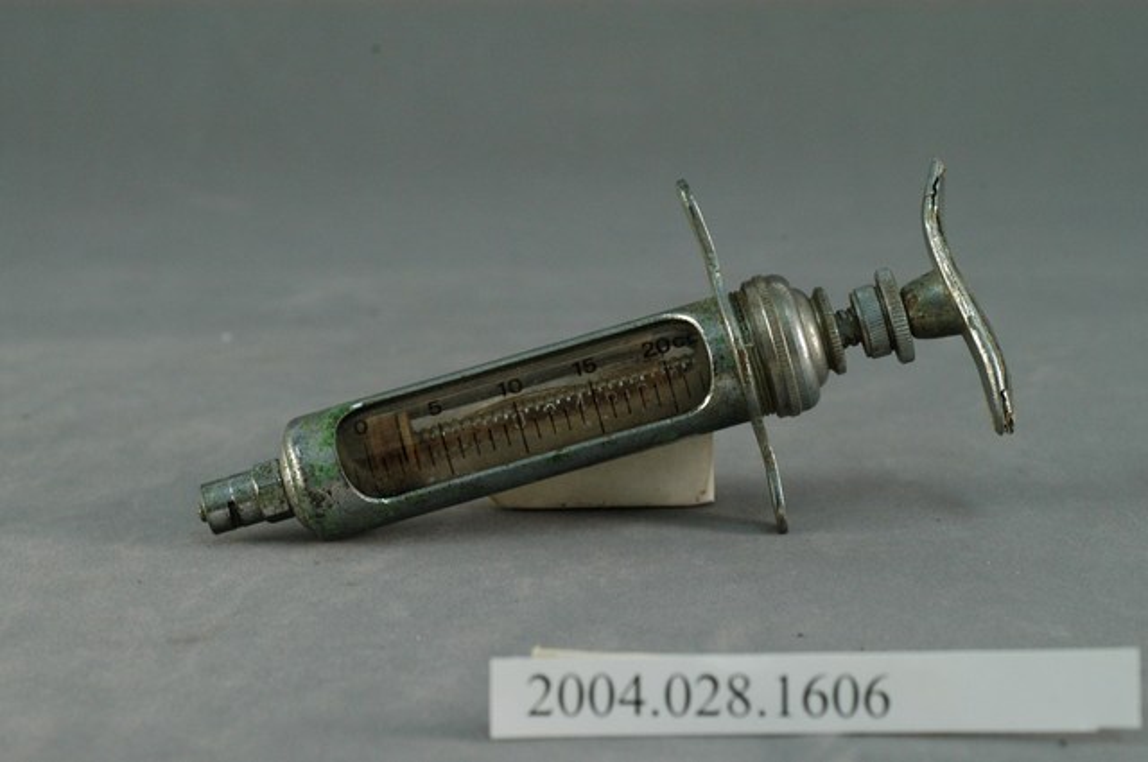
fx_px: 2866
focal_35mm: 90
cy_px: 381
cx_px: 574
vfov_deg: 15.1
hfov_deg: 22.6
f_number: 7.1
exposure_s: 1/40
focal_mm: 60
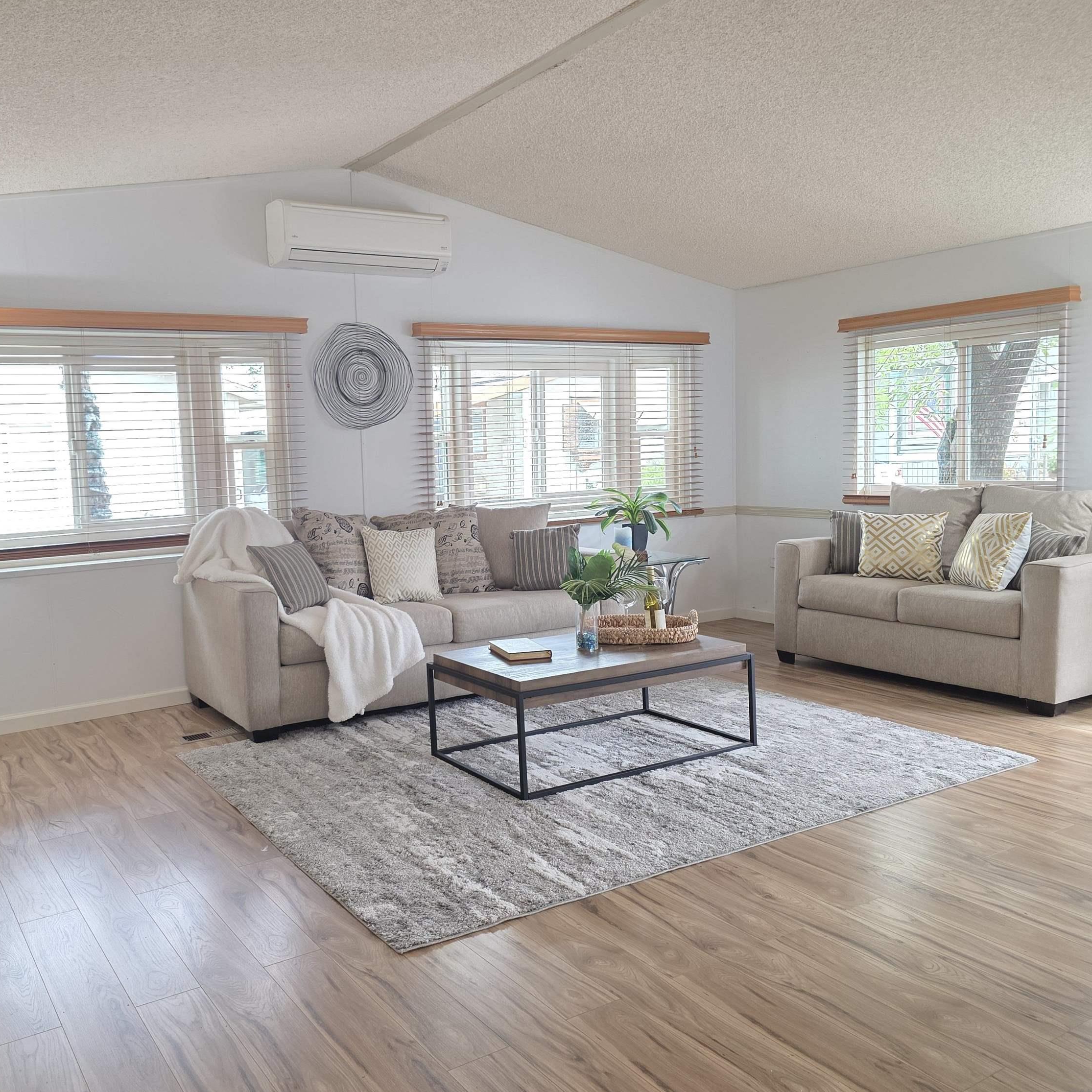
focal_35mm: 28
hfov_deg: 56.8
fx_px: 999
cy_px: 541
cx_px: 434
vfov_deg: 57.3
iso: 250
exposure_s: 1/120
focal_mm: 6.3
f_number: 1.7
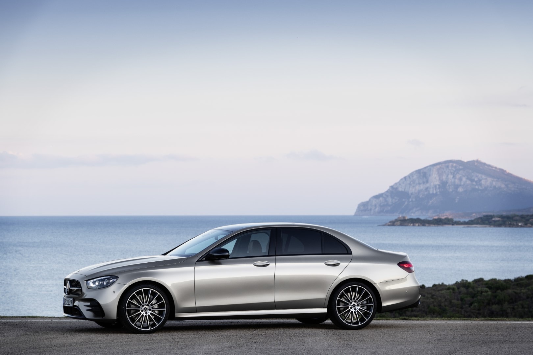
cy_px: 178
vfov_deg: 10.2
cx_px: 266
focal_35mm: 135
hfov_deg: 15.2
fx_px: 1999
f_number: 8
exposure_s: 1/60
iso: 200
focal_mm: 135
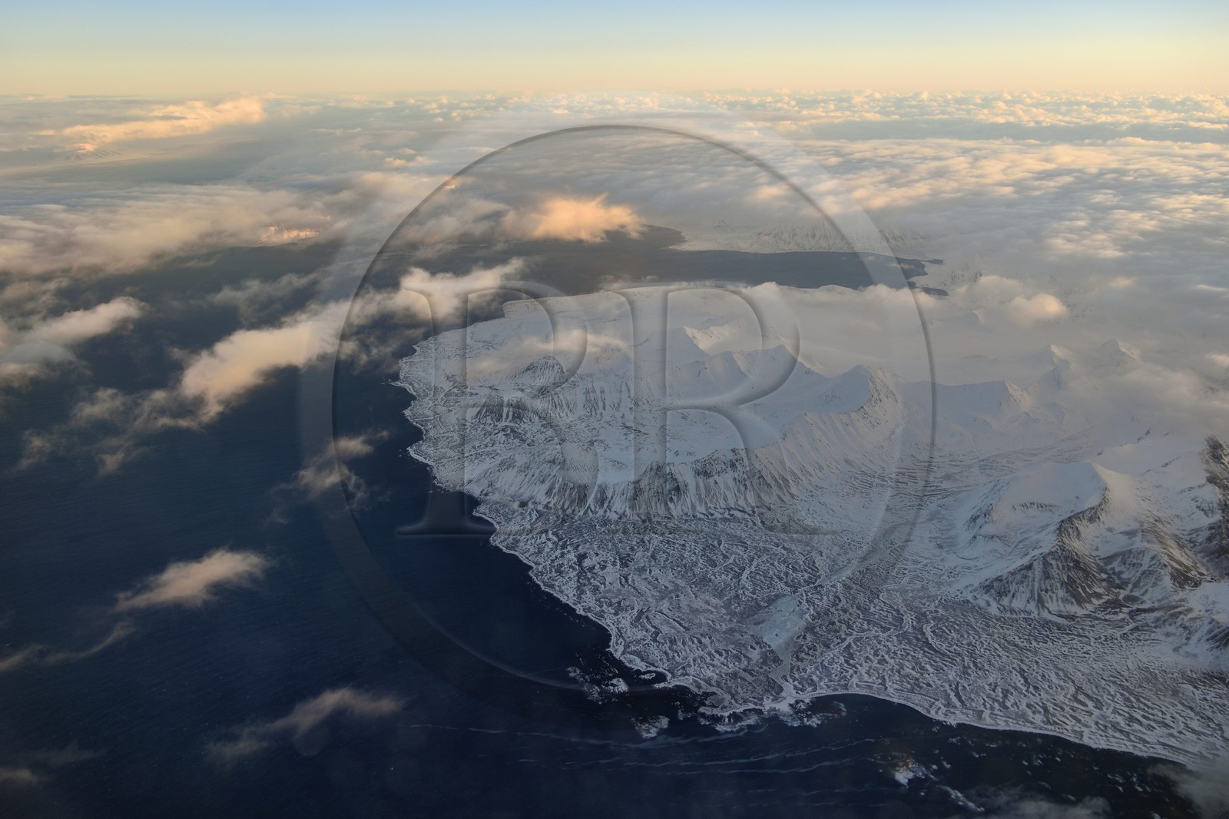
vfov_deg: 44.9
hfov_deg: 63.7
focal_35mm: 29
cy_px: 410
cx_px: 614
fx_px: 990
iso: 200
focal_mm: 29
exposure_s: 1/200
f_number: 6.3
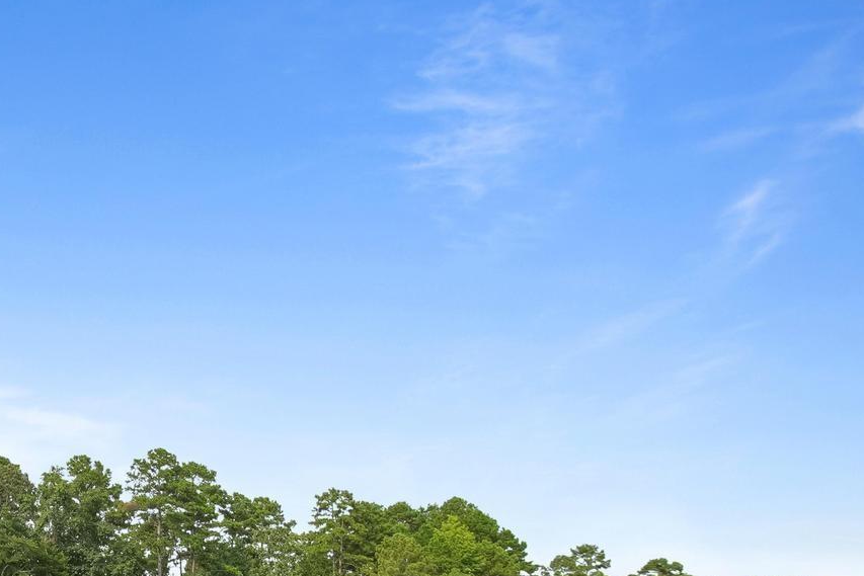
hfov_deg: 47.3
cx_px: 73
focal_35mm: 36
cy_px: 650
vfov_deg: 32.1
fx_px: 864
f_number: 9
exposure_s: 1/80
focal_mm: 10
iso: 250
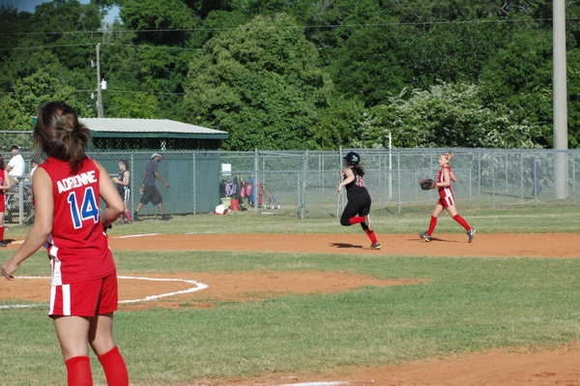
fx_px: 1811
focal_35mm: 112
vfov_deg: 12.2
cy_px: 193
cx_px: 290
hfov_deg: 18.2
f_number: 14
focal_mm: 75
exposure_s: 1/800
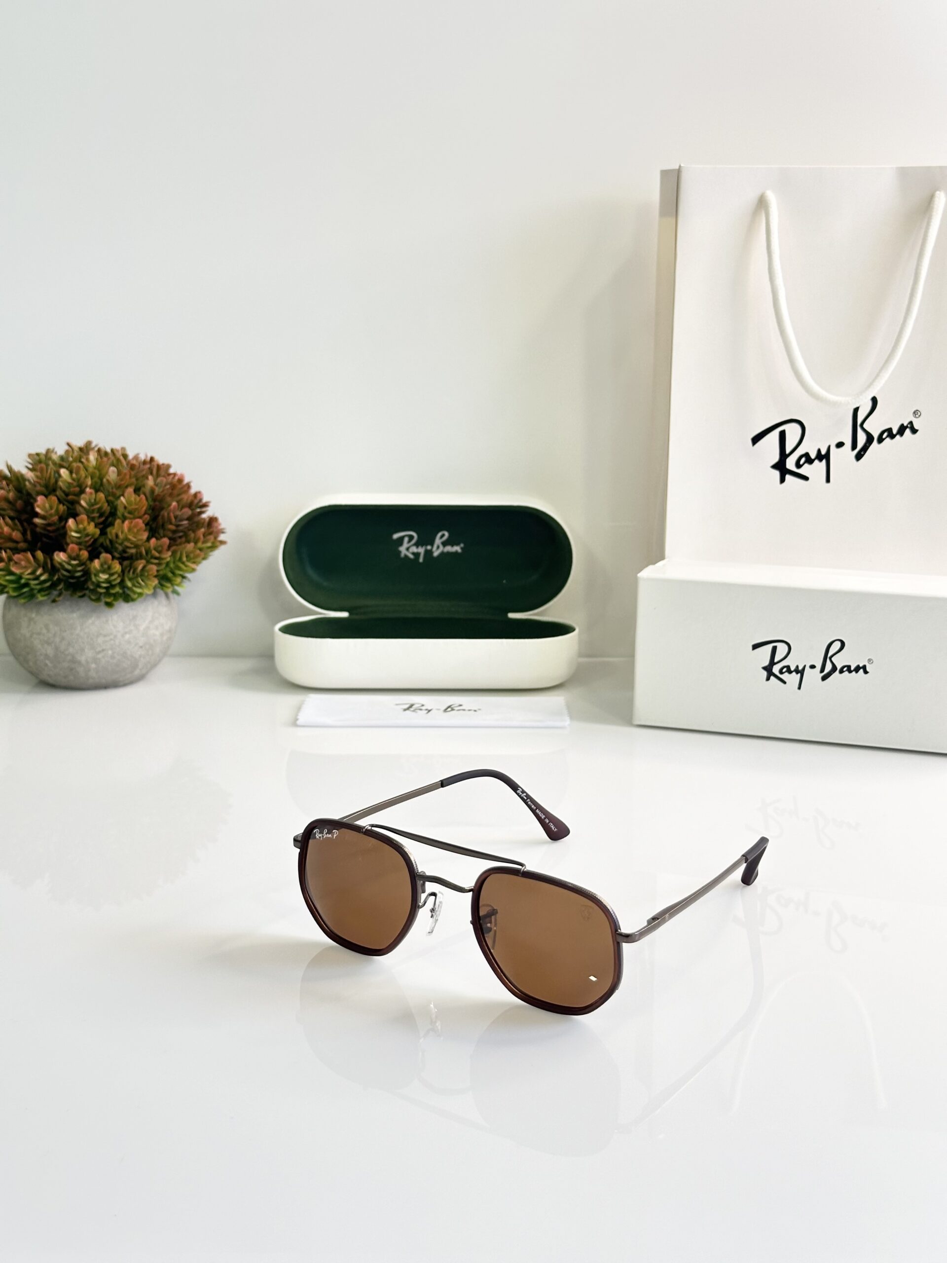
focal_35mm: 48
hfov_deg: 30.3
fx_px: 1751
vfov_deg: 39.7
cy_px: 632
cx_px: 474
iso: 125
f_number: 1.78
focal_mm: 6.86
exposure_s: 1/50
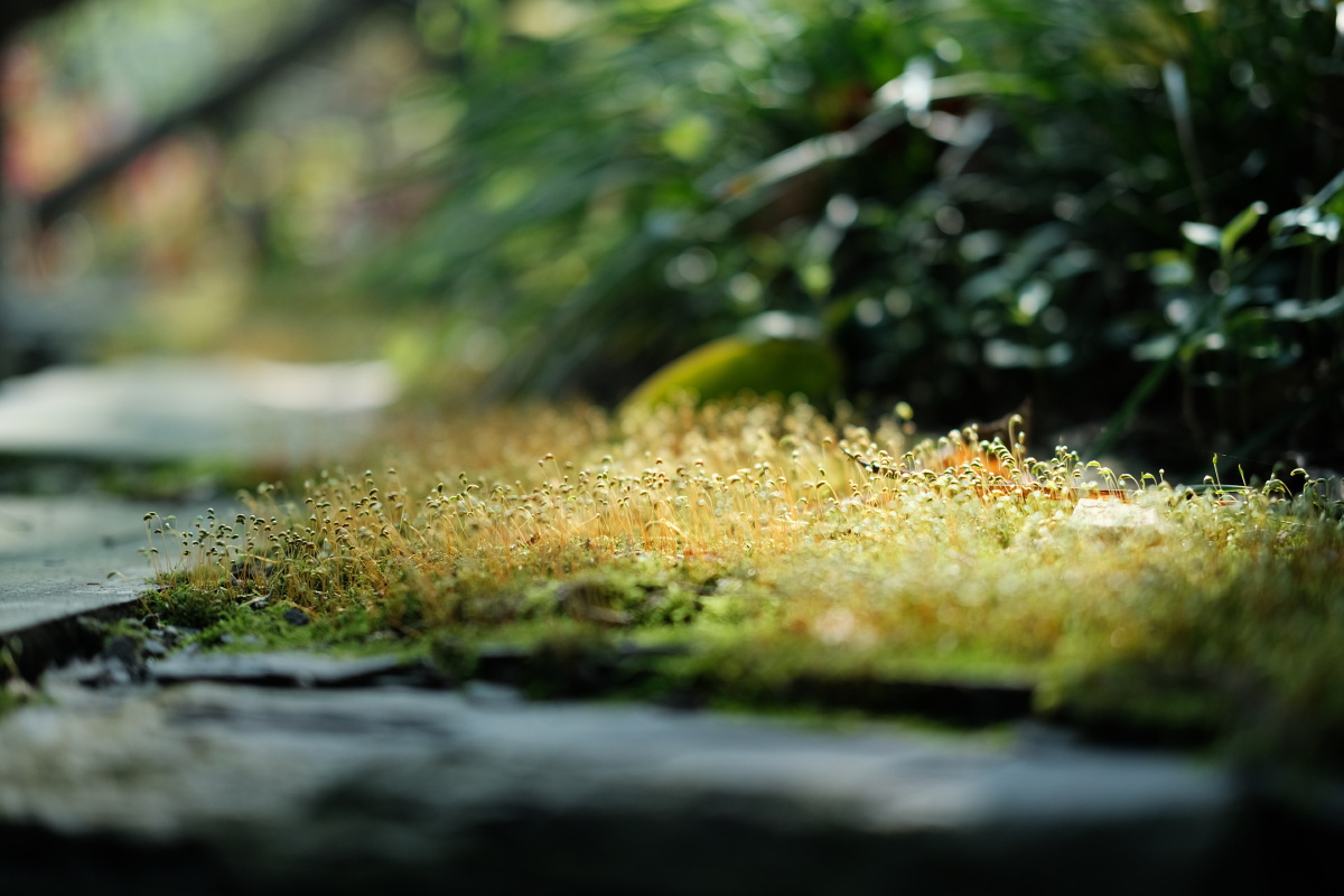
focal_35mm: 53
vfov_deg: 25.5
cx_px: 672
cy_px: 448
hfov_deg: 37.5
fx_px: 1979
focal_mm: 35
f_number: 2
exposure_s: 1/1000
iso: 320
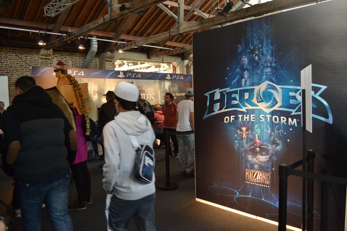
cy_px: 116
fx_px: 260
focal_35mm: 27
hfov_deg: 67.4
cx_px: 174
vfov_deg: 47.9
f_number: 3.5
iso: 1400
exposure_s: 1/60
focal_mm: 18
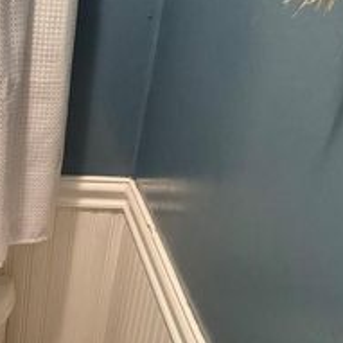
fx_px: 740
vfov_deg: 25.7
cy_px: 272
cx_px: -52
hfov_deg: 24.1
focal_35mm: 66
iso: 800
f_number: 1.78
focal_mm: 6.76
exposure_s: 1/40
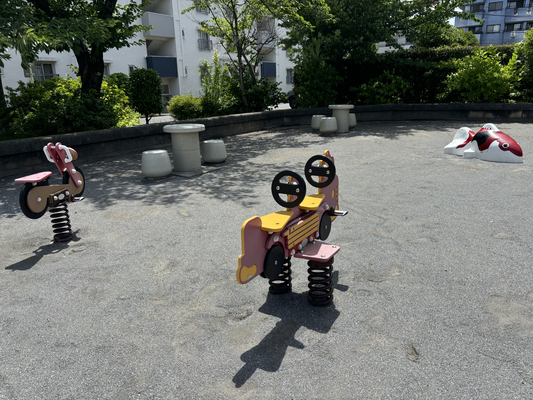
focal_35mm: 26
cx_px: 266
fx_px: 400
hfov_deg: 67.3
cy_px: 200
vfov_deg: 53.1
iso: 50
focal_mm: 5.96
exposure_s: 1/2571
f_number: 1.6
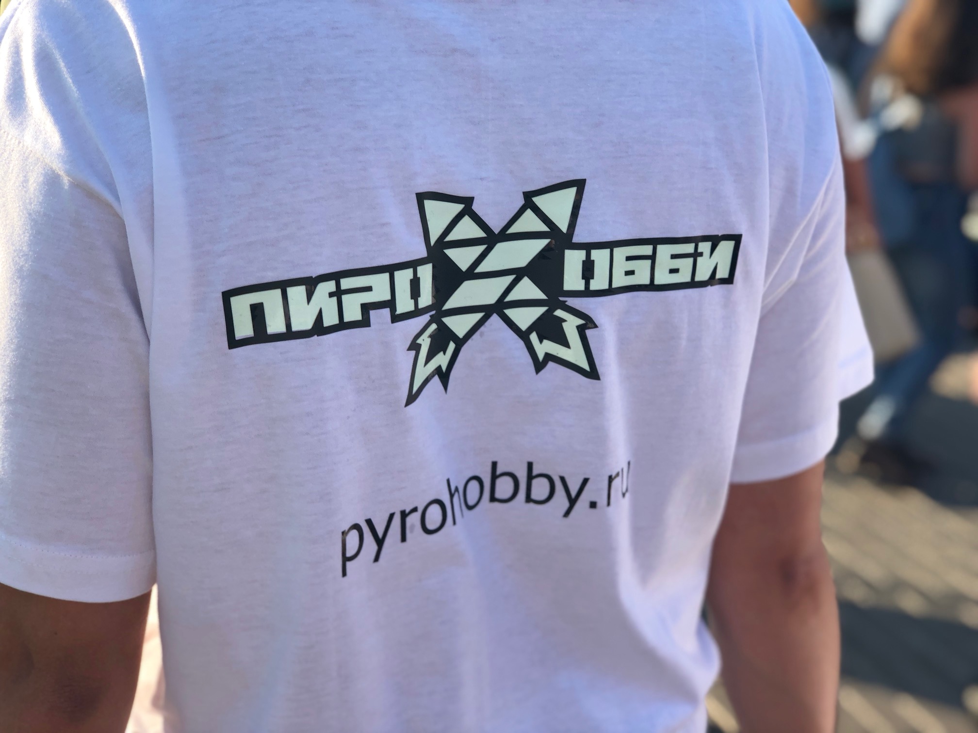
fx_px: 1469
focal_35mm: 52
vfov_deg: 28.0
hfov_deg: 36.8
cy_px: 366
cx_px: 489
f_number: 2.4
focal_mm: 6
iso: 16
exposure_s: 1/436
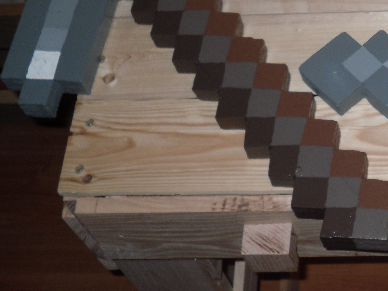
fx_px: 1009
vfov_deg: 16.0
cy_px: -11
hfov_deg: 20.5
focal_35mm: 90
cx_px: 453
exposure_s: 1/45
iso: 80
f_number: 3
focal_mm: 6.3
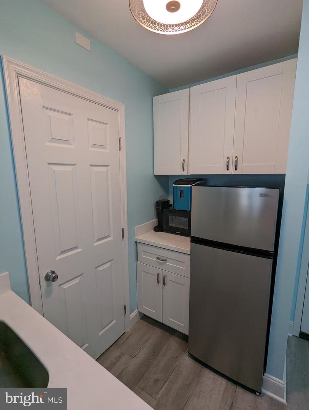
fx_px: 190
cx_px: 154
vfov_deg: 94.4
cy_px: 205
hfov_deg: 78.2
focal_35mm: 16
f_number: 2.2
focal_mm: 2.35
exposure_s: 1/120
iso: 126
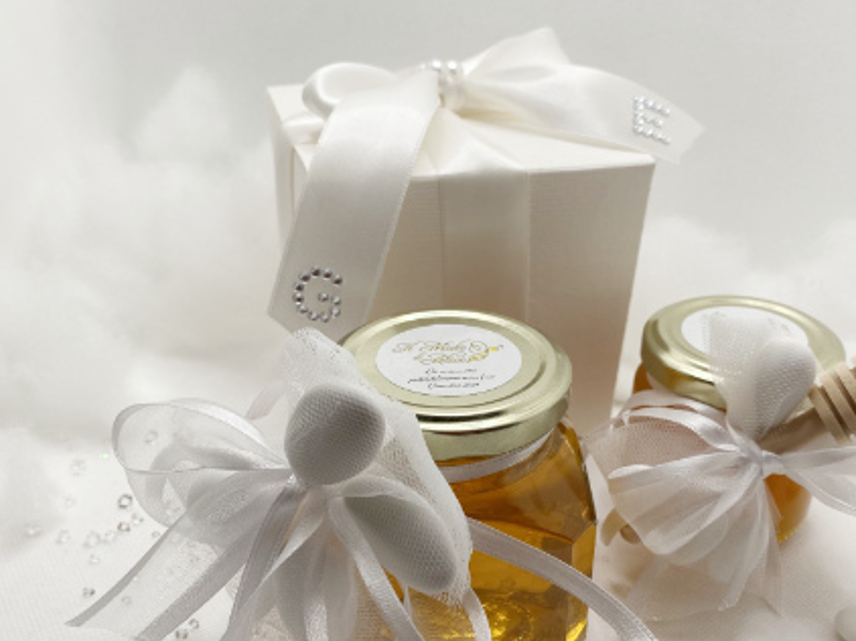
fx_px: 914
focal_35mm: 37
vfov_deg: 38.3
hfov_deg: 50.0
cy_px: 418
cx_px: 487
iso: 32
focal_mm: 4.2
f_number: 1.8
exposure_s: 1/350
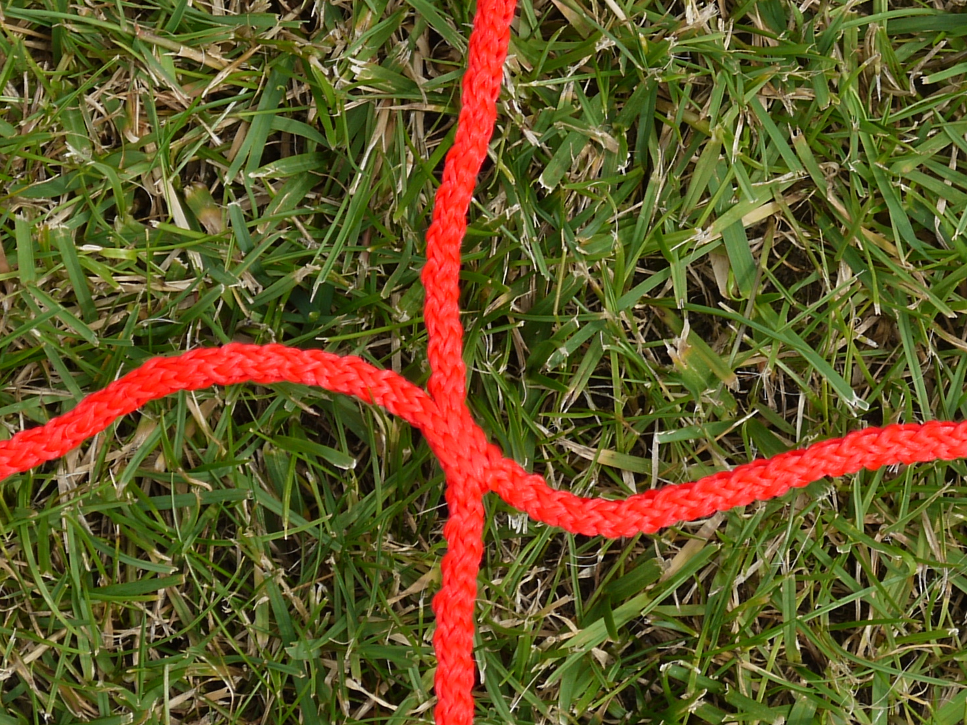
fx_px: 5977
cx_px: 582
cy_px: -129
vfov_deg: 6.9
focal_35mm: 214
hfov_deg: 9.2
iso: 100
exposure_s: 1/200
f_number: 6.3
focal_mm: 39
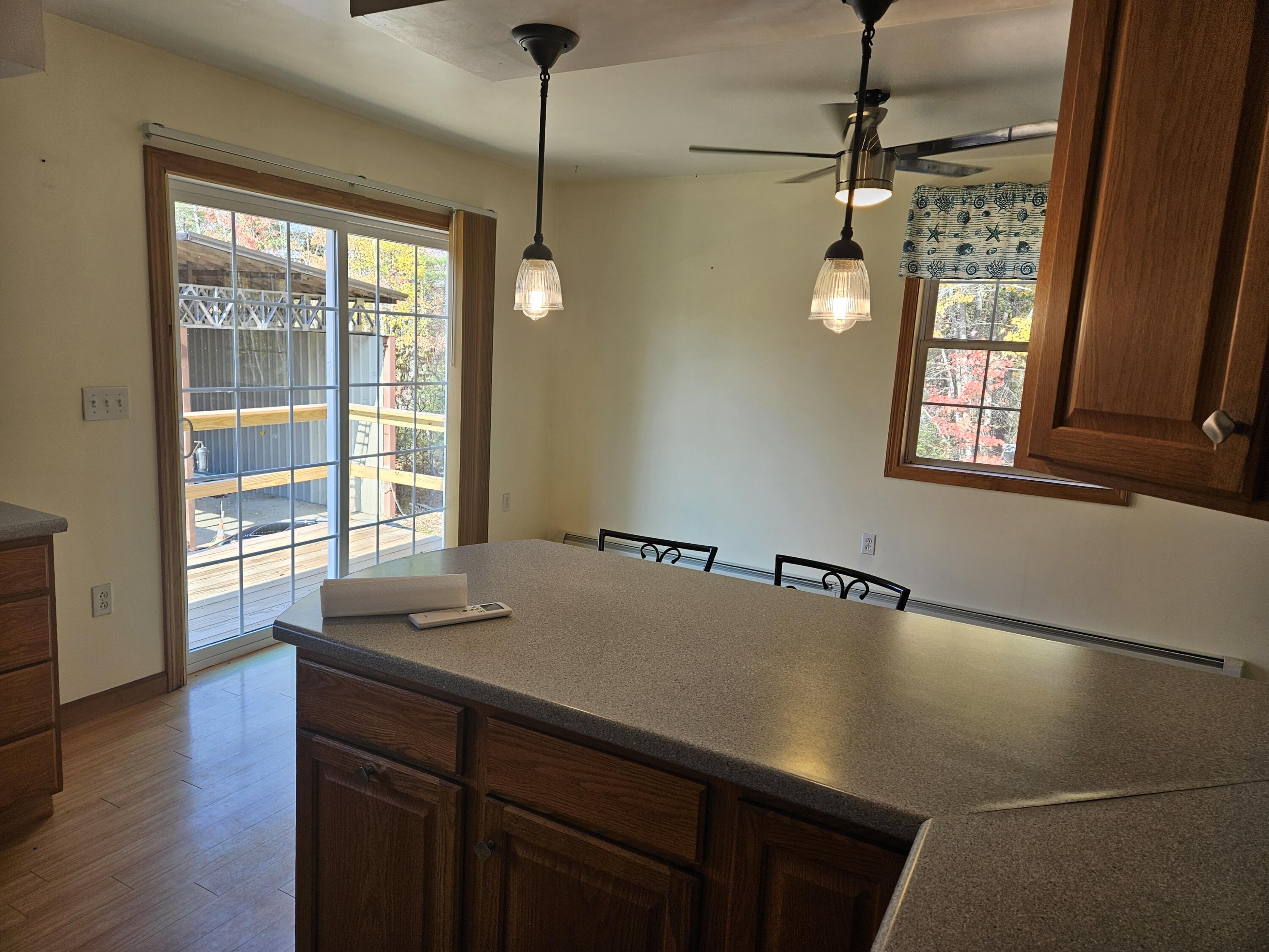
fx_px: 843
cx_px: 634
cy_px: 476
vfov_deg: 58.9
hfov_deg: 73.9
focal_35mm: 23
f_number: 1.8
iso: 32
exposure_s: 1/120
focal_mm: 5.4
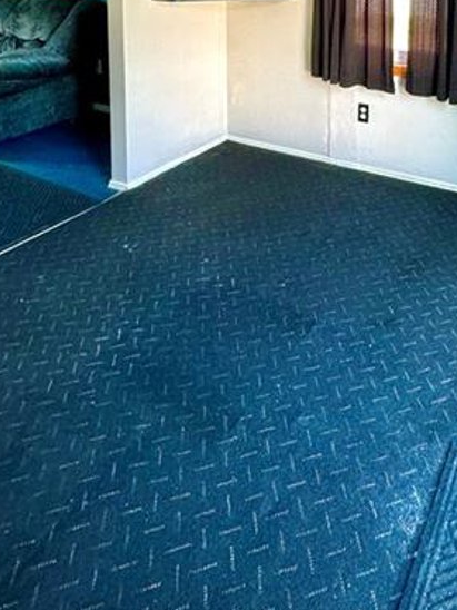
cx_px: 374
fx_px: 510
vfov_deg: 49.0
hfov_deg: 45.5
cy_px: -15
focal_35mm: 29
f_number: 2.2
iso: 250
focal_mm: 2.22
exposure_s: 1/99
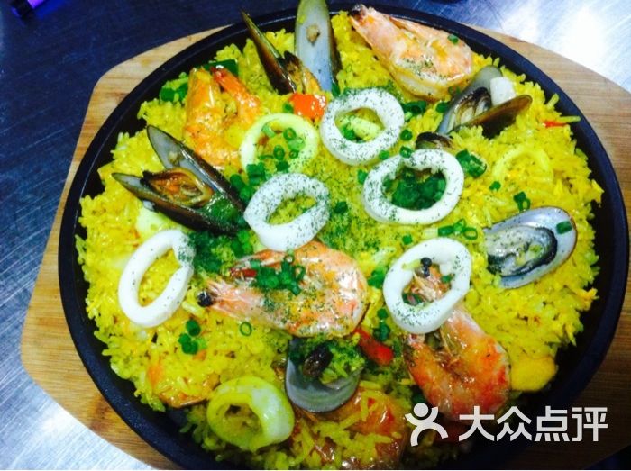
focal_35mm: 35
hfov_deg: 52.7
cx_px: 316
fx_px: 637
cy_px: 236
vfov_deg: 40.6
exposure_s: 1/15
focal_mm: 3.85
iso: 250
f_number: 2.8
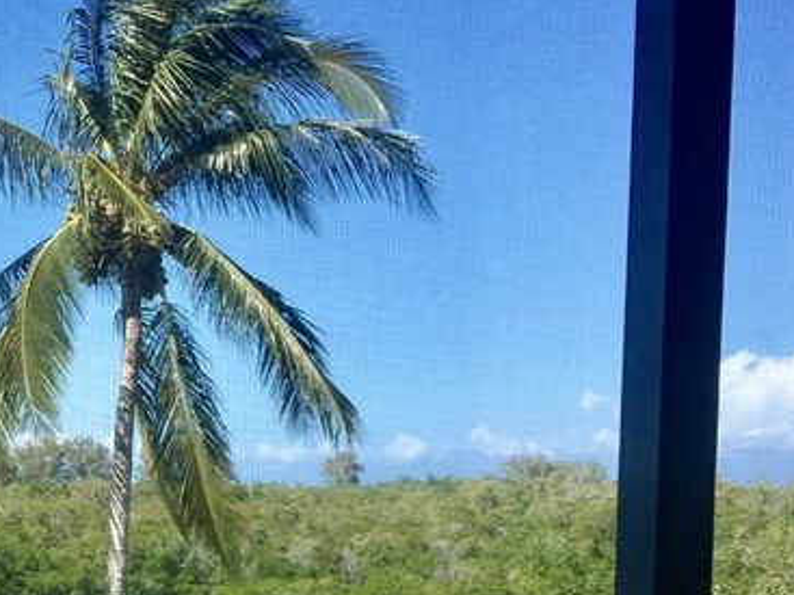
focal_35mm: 81
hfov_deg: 23.1
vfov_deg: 17.5
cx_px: -13
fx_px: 1857
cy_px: 688
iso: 32
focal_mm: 4.15
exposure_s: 1/1014
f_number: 2.2
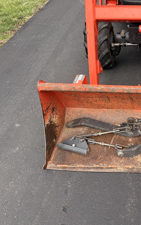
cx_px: 149
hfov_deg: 32.6
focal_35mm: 35
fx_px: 215
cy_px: 116
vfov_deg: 55.3
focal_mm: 6.76
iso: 100
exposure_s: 1/2611
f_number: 1.78
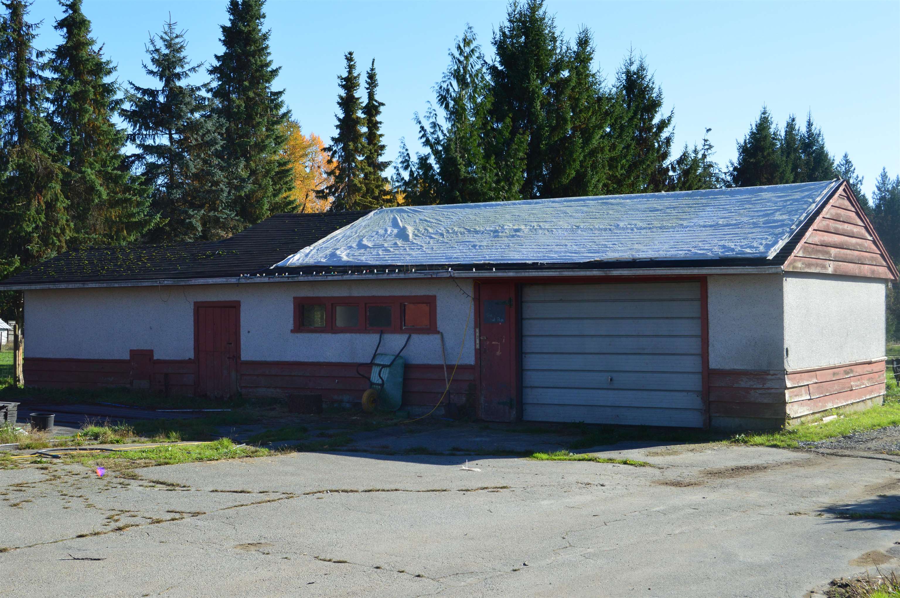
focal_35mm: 48
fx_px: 1199
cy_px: 299
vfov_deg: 28.0
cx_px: 450
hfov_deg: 41.1
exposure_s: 1/320
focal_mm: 32
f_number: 10
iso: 400
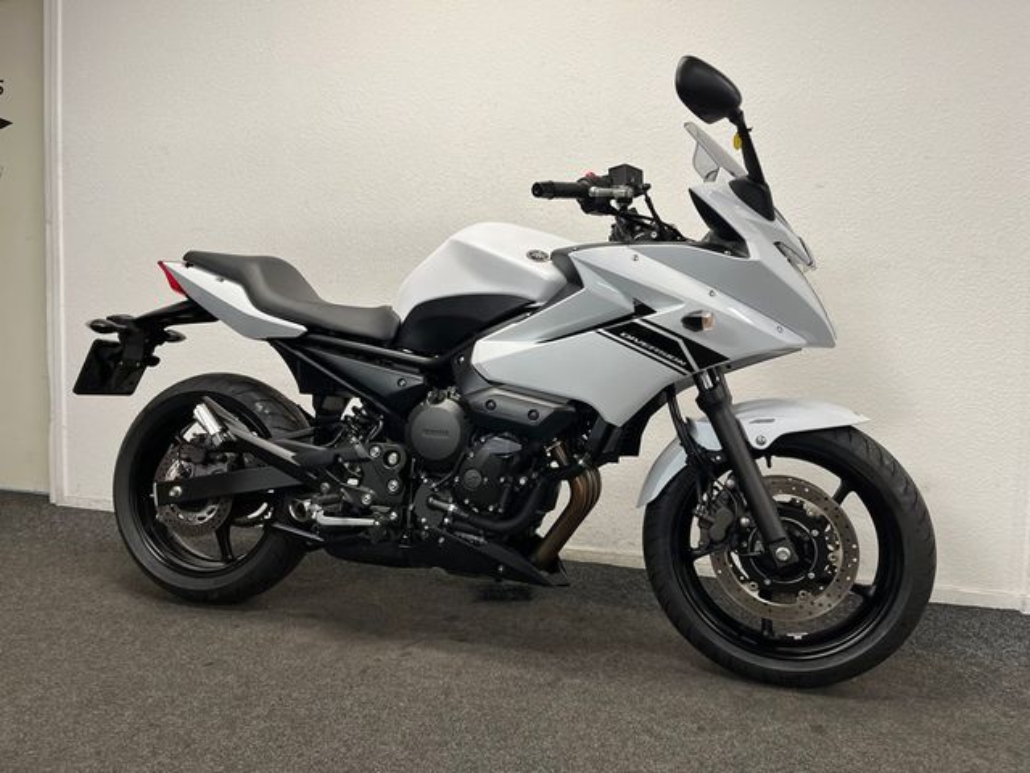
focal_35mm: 26
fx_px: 774
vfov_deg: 53.1
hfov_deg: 67.3
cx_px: 515
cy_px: 386
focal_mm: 5.1
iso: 125
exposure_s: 1/100
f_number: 1.6
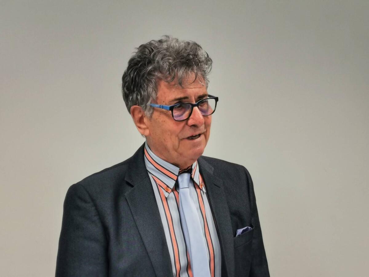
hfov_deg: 19.1
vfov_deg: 14.4
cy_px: 138
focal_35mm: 103
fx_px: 1098
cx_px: 184
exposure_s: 1/100
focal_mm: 5.56
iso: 100
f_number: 1.6
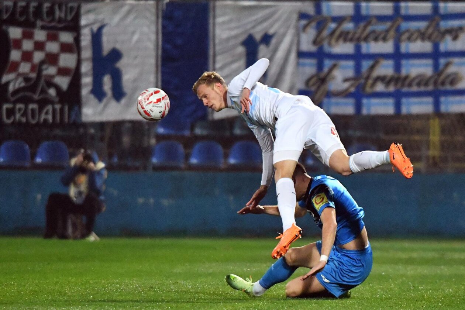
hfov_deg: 5.9
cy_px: 155
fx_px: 4520
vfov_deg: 3.9
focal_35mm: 350
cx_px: 232
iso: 6400
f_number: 4
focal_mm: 350
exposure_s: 1/1600
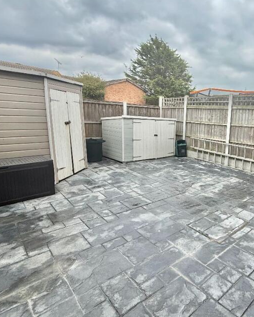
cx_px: 218
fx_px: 207
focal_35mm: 22
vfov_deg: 74.9
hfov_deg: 56.4
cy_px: 146
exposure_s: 1/579
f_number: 2.2
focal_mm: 2.22
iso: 50
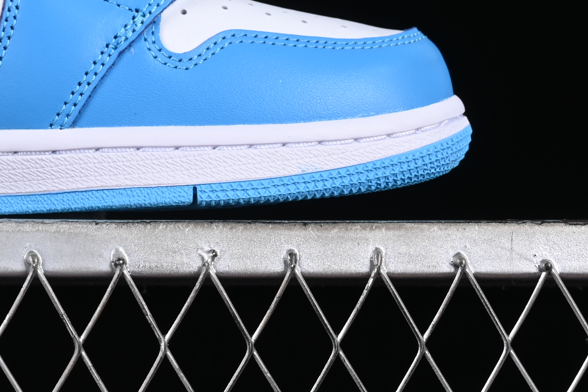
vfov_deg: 7.1
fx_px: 3135
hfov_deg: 10.6
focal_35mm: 192
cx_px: -64
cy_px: -87
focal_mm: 50
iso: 160
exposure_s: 1/80
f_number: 8
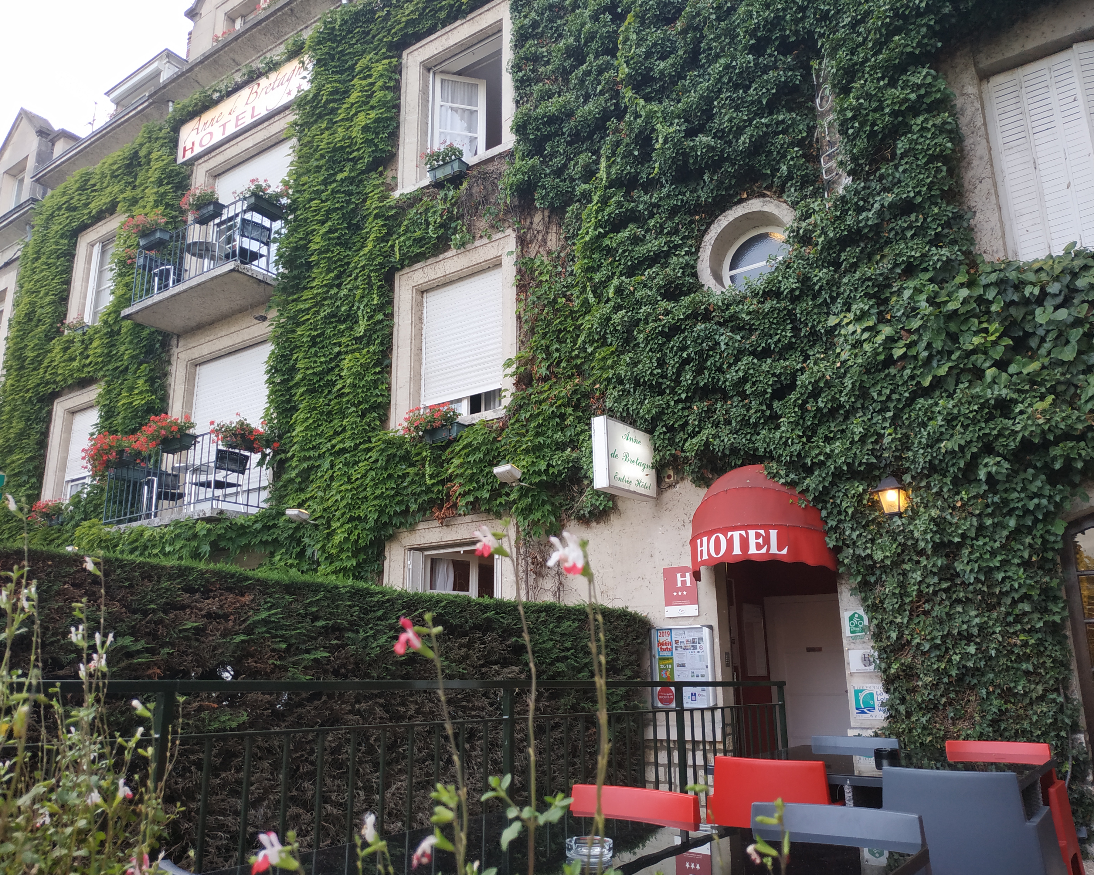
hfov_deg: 66.0
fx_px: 842
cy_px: 452
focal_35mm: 26
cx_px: 542
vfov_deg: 54.9
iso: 250
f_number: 1.9
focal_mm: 3.94
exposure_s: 1/198
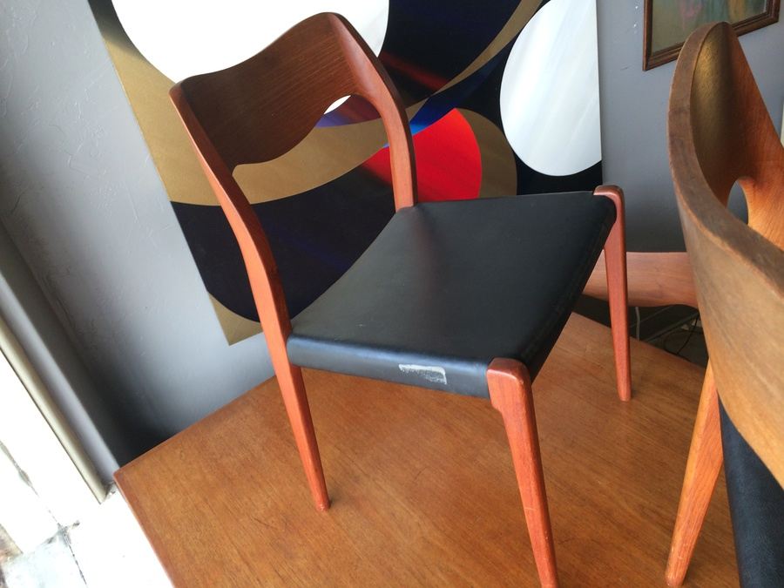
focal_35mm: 30
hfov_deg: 60.0
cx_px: 392
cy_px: 294
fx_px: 679
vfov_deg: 46.8
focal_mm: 4.12
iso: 64
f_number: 2.2
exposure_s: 1/120
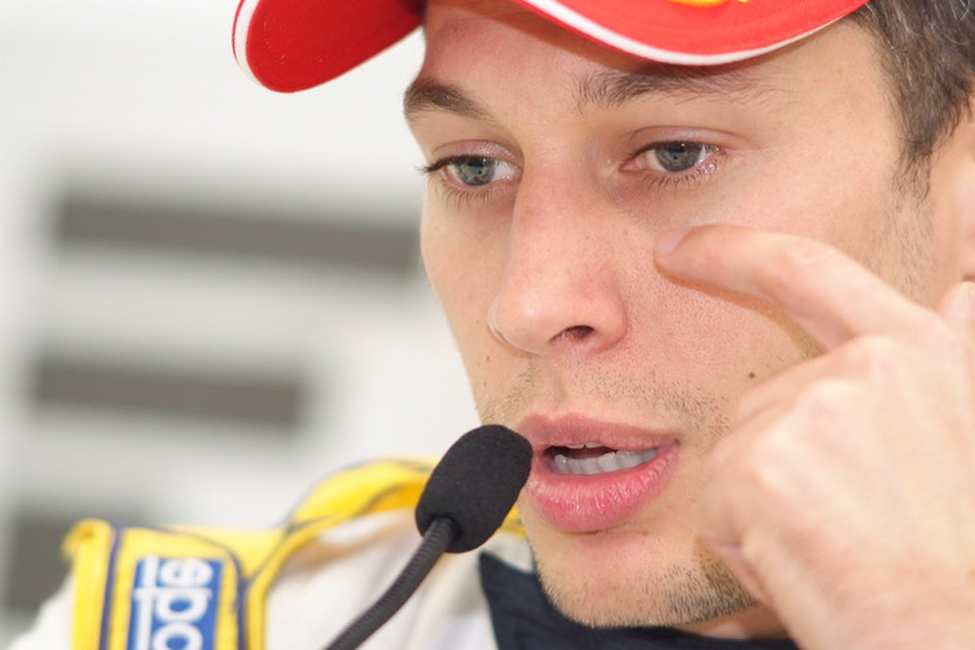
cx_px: 488
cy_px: 325
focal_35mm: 270
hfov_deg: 7.6
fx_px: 7312
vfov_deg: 5.1
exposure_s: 1/125
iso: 800
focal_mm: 180
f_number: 2.8
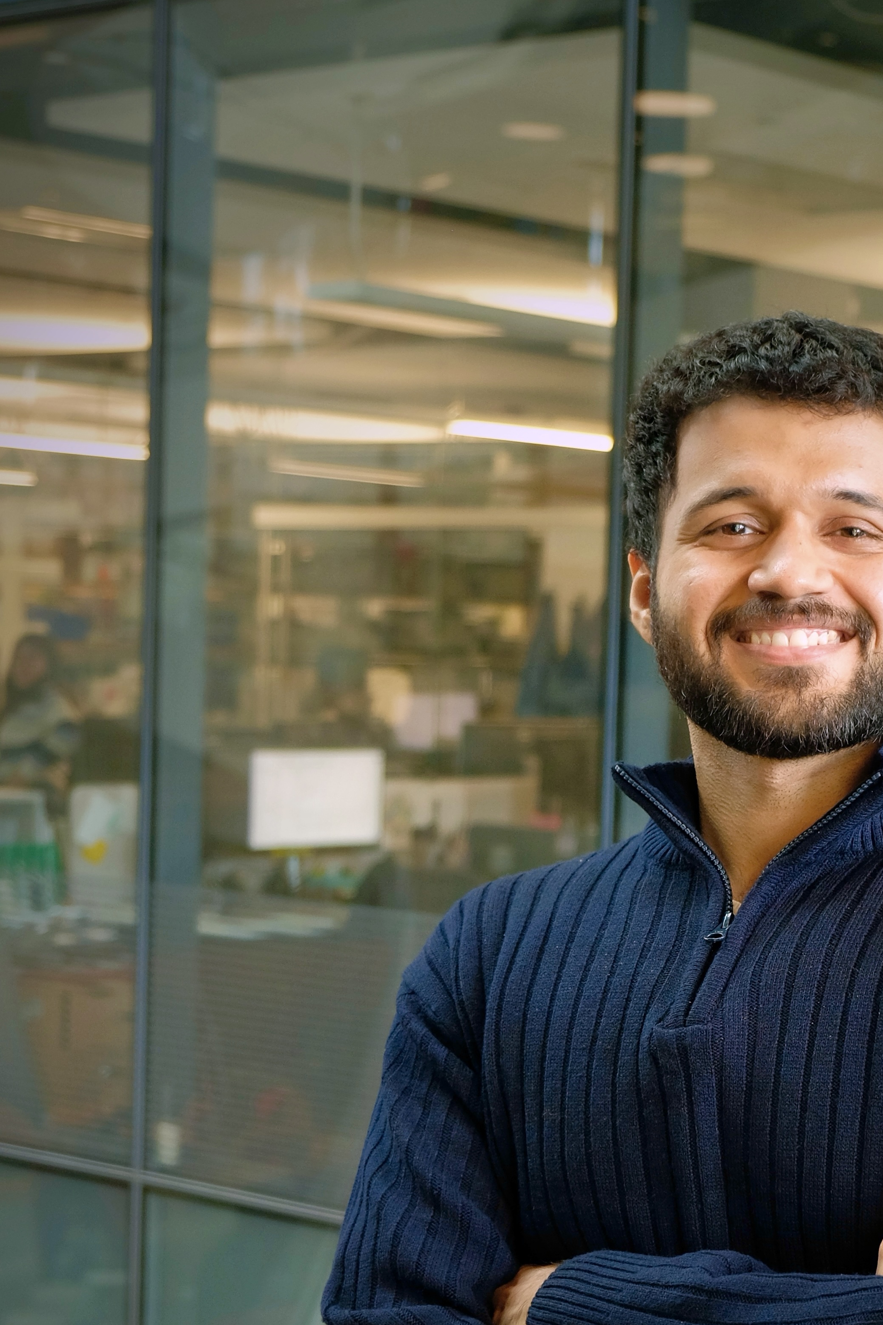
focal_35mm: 81
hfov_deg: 16.7
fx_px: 2980
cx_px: 769
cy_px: 894
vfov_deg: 24.9
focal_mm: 27.7
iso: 800
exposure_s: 1/45
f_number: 3.2
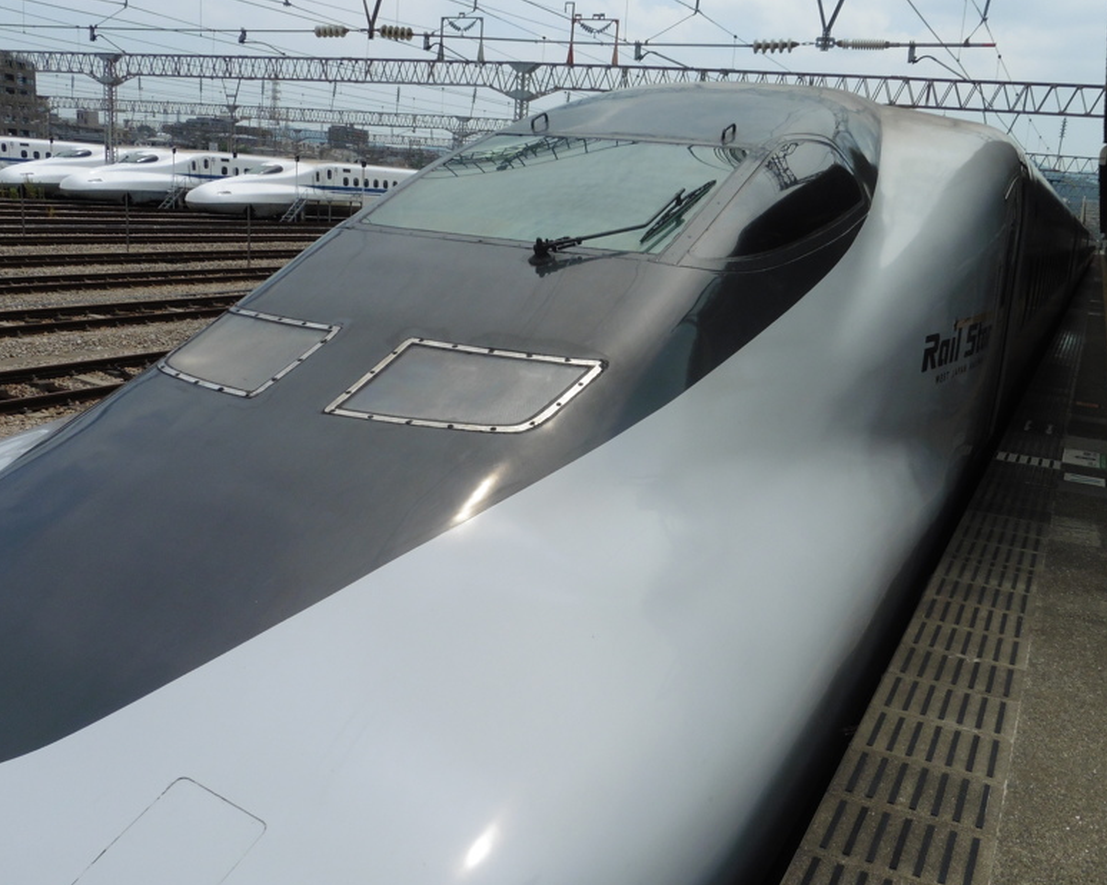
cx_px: 601
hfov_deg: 57.1
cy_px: 482
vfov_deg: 47.1
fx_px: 1016
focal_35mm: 31
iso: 100
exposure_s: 1/1250
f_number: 4
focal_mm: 4.3
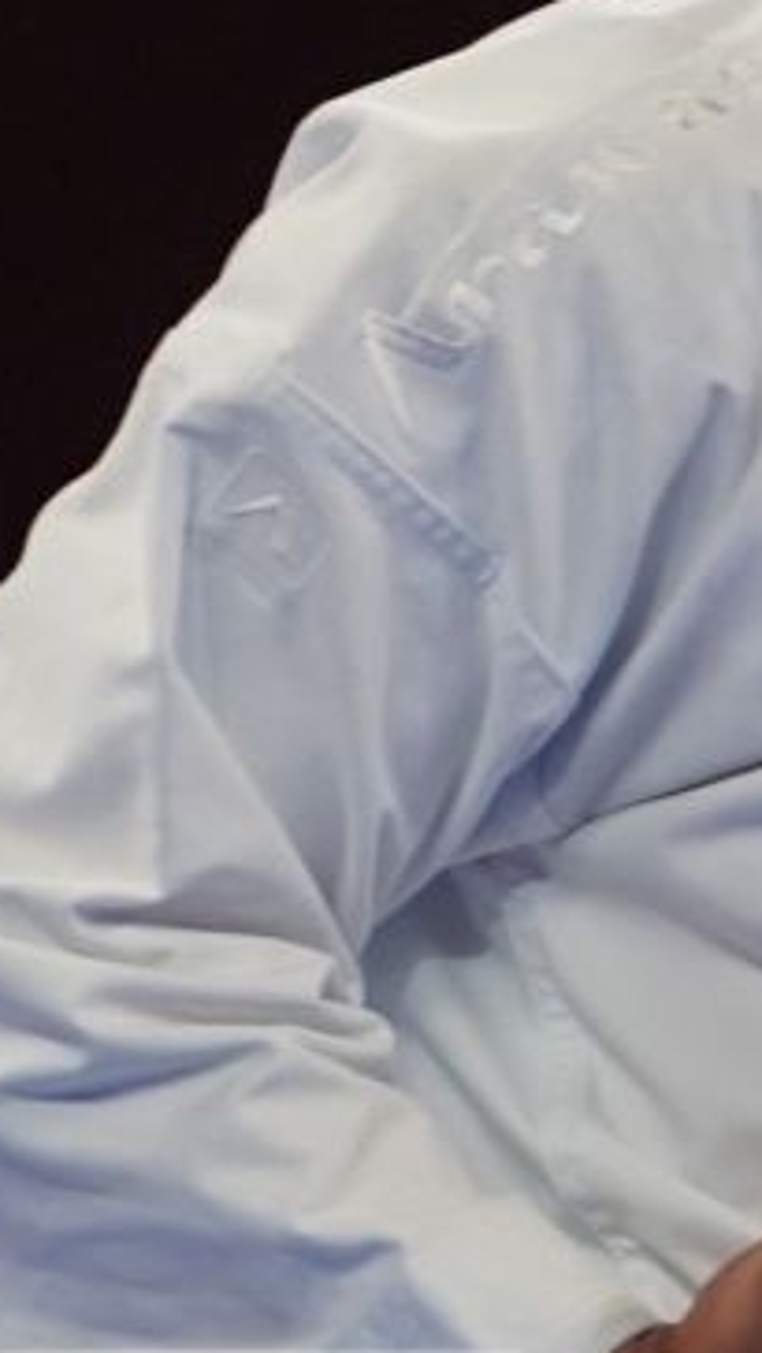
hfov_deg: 0.9
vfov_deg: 1.6
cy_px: 368
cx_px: 2695
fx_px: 47622
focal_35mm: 1327
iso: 640
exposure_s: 1/500
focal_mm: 171
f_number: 2.8
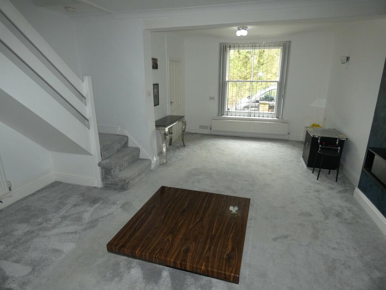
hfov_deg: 81.7
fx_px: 223
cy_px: 145
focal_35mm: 20
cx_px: 193
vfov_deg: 66.0
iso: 125
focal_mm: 3.6
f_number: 2.8
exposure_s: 1/60
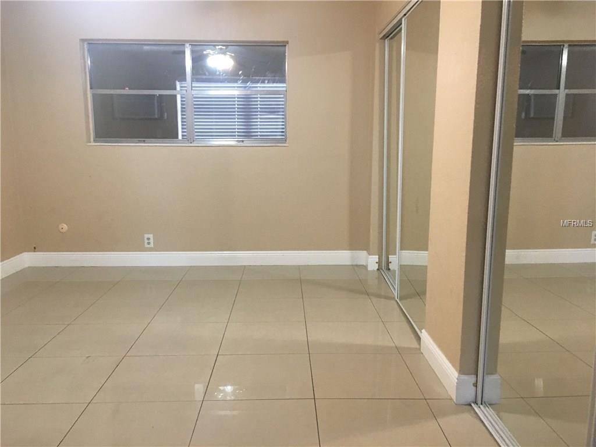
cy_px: 224
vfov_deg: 48.2
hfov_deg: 61.7
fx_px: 499
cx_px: 298
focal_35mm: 29
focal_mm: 4.15
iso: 160
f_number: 2.2
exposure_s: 1/30
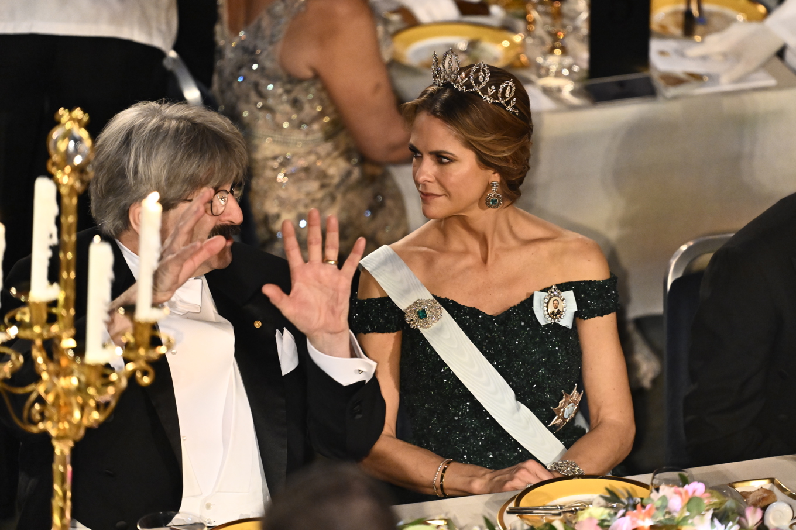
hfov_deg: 5.2
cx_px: 398
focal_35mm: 400
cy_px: 265
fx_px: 8842
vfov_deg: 3.4
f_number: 2.8
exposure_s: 1/200
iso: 5000
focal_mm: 400
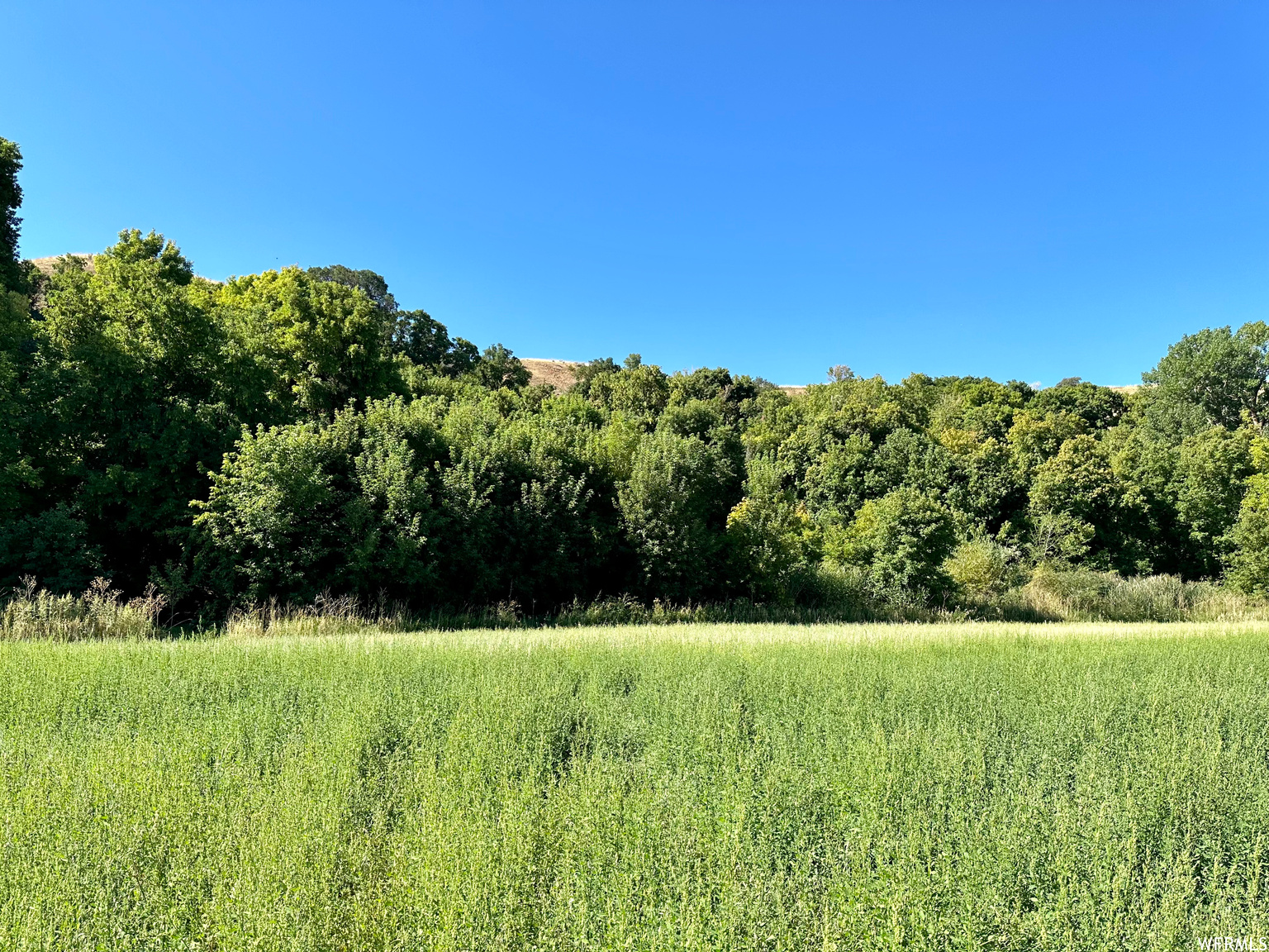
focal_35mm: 24
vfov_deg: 56.8
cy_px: 476
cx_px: 634
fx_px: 880
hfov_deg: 71.6
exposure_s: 1/2410
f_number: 1.78
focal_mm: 6.86
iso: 80
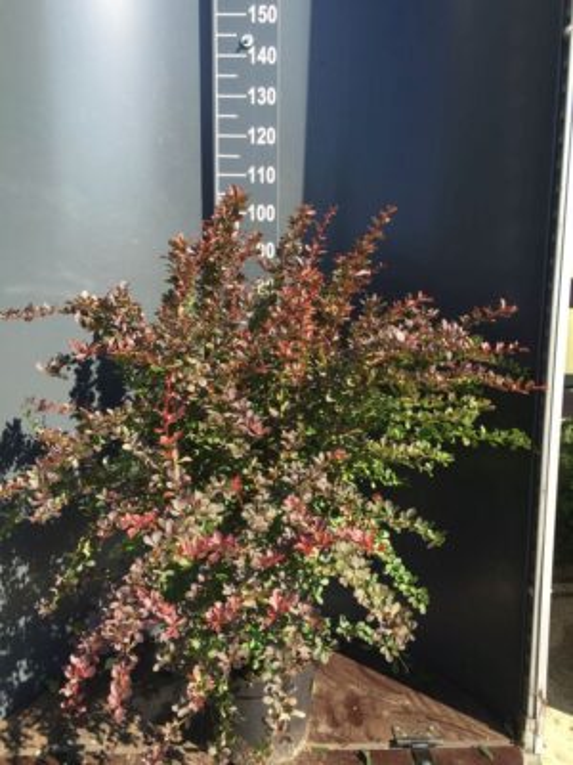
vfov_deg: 61.7
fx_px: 640
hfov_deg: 48.2
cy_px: 382
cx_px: 286
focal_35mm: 29
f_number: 2.2
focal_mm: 4.15
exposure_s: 1/501
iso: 32
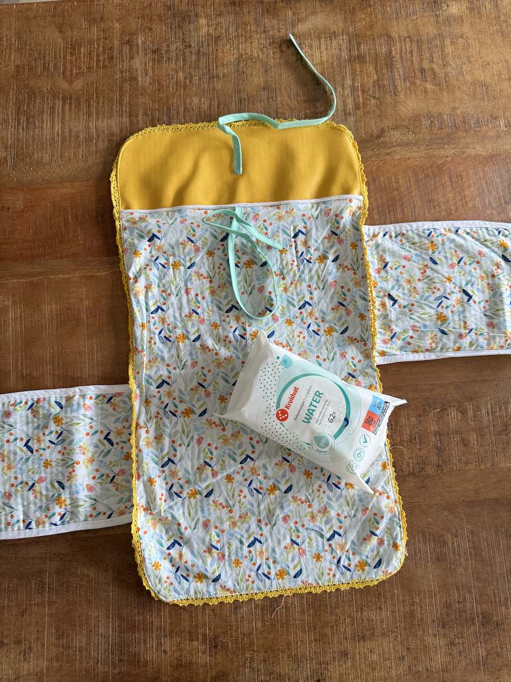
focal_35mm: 24
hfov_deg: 56.8
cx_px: 256
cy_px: 341
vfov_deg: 71.6
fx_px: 472
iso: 200
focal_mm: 6.76
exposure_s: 1/121
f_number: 1.78
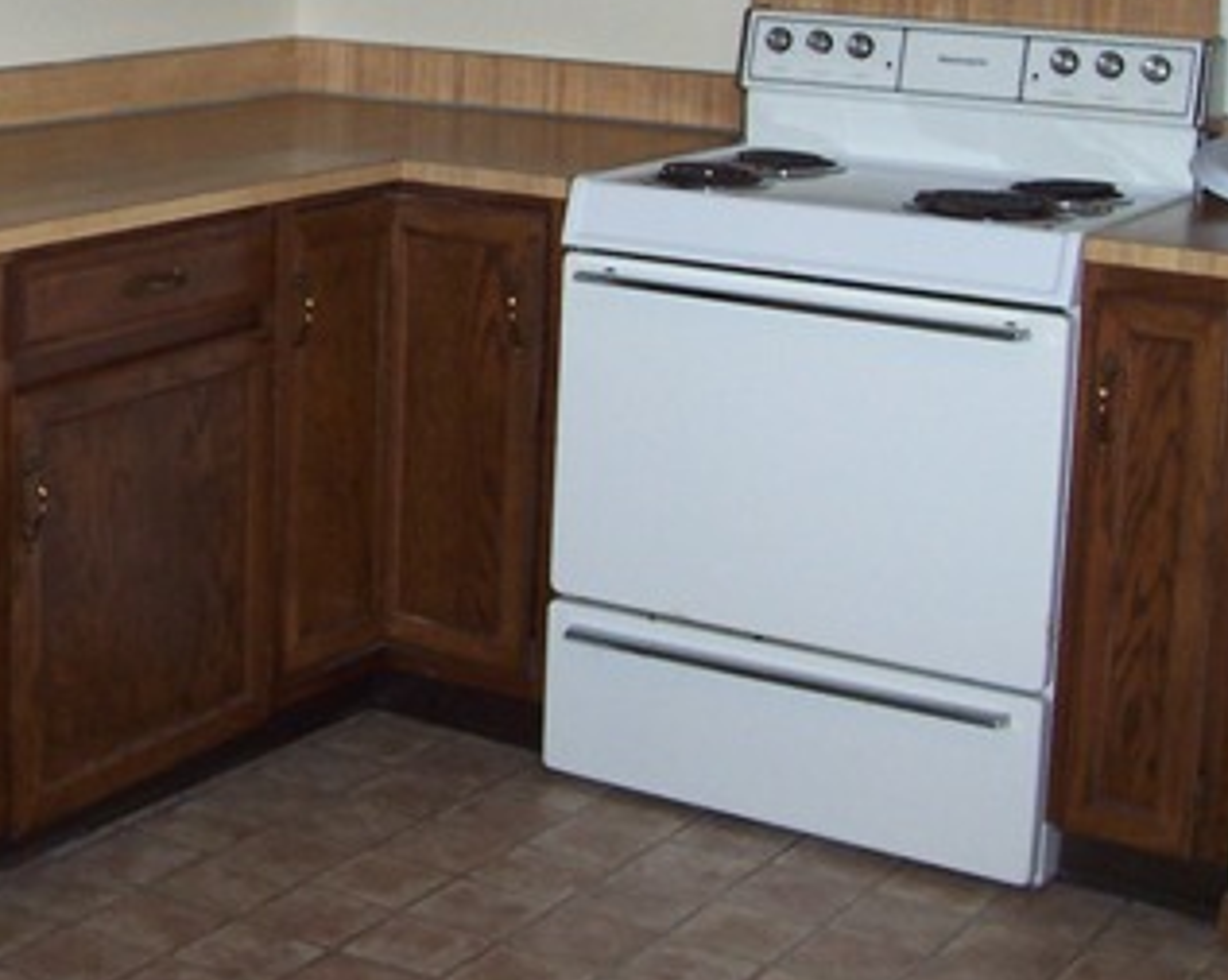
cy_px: 62
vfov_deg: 20.4
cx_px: 174
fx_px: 2651
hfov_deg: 25.4
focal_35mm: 73
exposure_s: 1/60
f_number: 2.8
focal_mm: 5.6
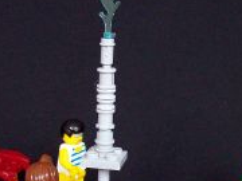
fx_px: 559
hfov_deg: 24.4
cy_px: 160
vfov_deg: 18.2
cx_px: 110
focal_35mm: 80
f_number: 2.7
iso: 160
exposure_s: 1/17.4
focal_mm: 6
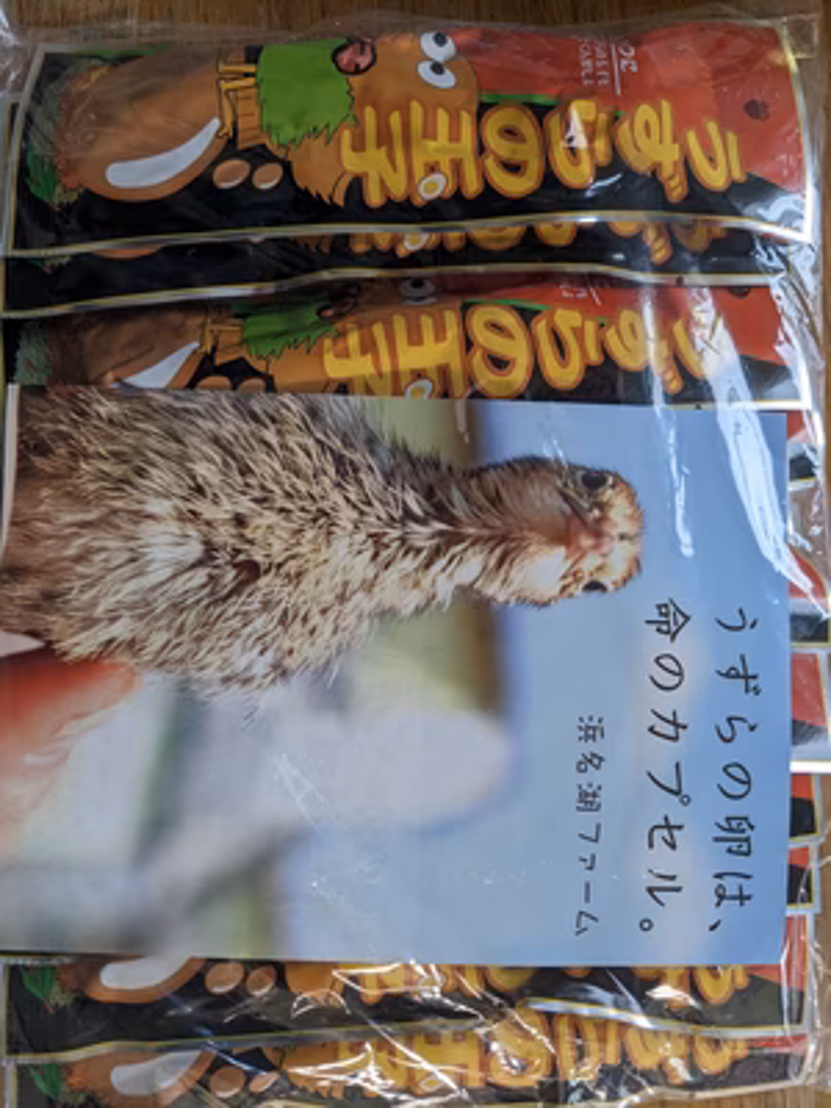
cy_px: 554
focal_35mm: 27
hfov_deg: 51.4
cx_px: 416
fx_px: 864
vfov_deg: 65.3
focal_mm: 4.38
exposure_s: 1/30
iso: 62
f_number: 1.73
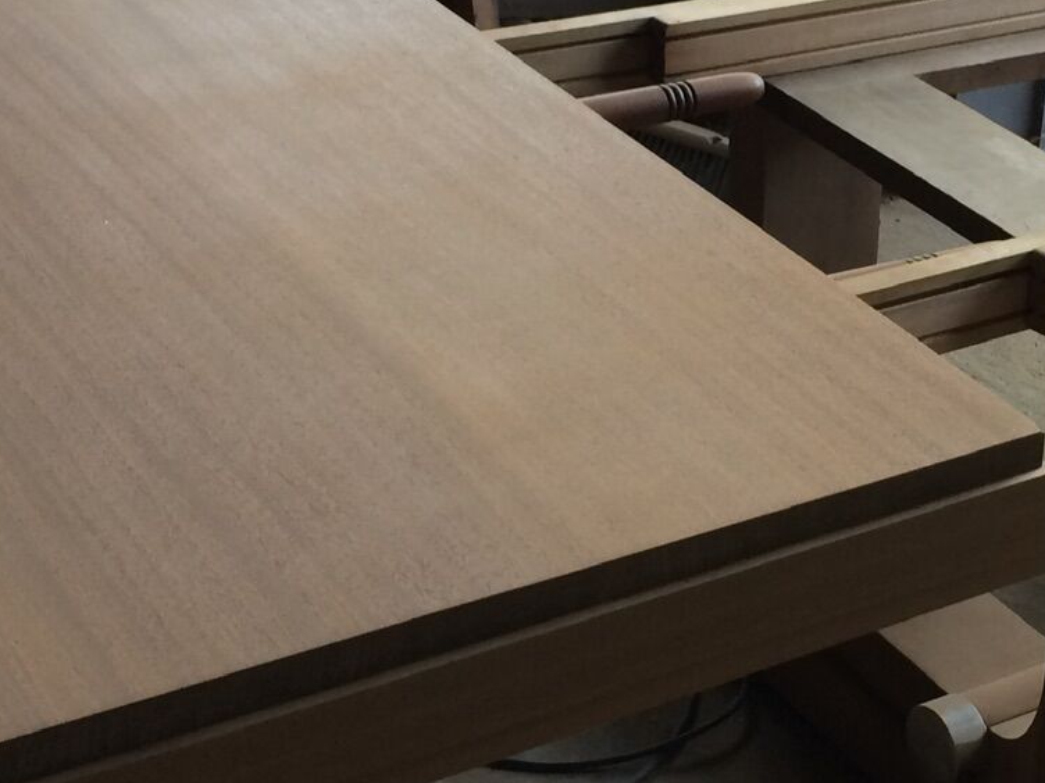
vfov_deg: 18.7
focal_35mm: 79
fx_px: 2385
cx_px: 1035
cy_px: 350
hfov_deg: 23.7
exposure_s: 1/33
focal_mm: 4.15
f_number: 2.2
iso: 32
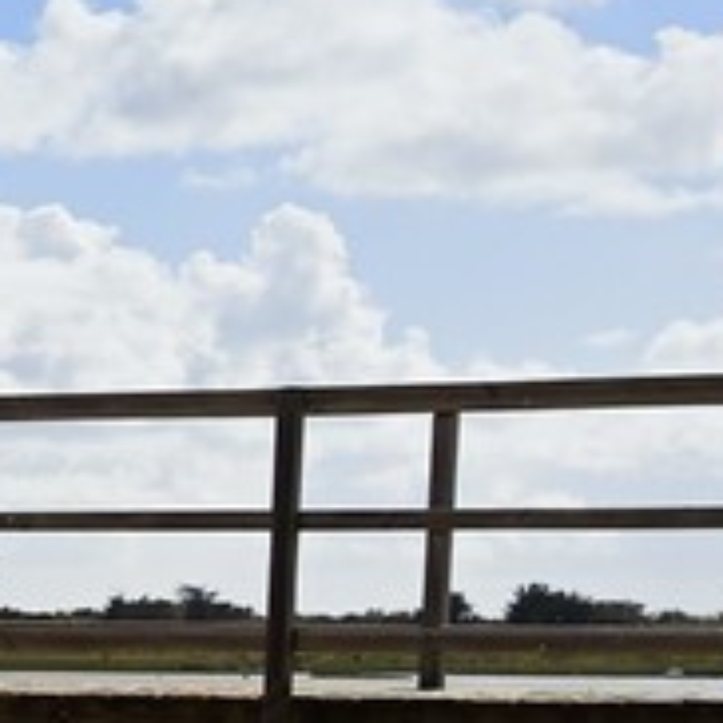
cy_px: 1233
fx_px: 5104
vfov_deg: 7.9
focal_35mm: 216
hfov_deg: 6.9
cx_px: -1827
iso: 200
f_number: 7.1
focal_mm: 29
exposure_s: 1/2000
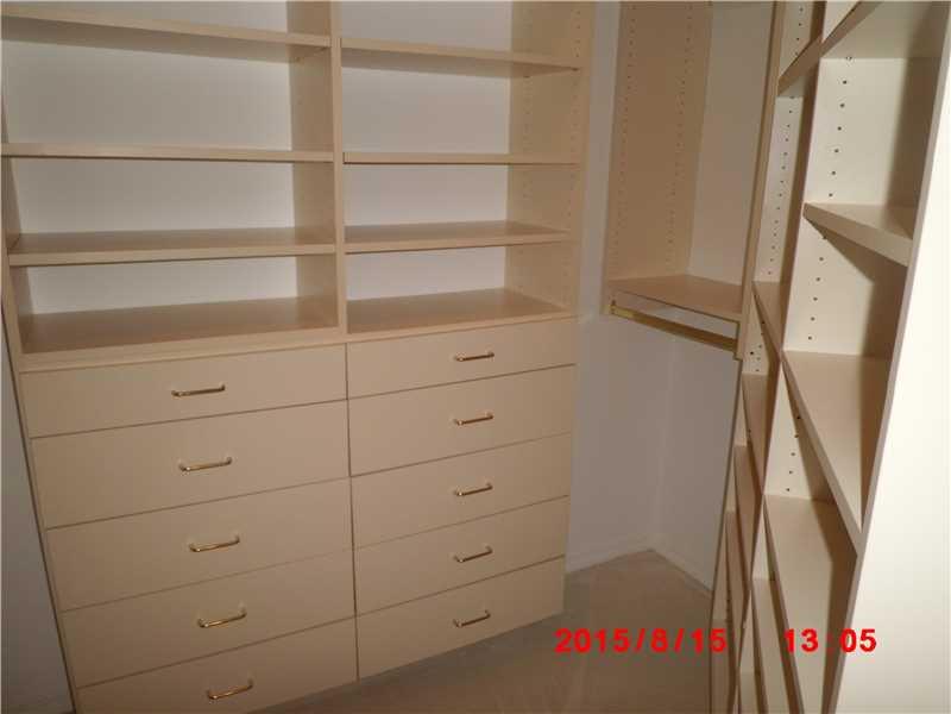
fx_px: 714
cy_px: 357
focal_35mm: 26
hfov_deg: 67.3
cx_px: 476
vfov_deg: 53.1
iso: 100
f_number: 2.8
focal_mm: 4.7
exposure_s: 1/60
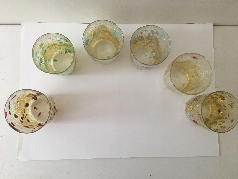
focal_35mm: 29
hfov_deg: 61.7
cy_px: 90
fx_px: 199
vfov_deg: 48.2
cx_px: 119
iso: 32
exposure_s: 1/33
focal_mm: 4.15
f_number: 2.2
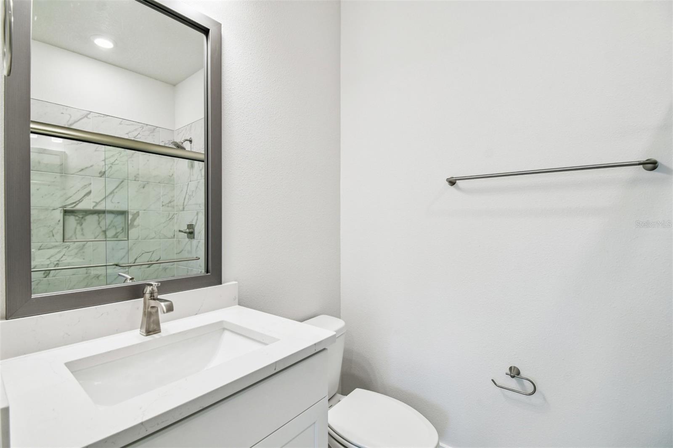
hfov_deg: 100.4
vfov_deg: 77.3
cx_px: 336
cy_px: 224
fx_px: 280
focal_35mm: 15
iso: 100
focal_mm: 10
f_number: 7.1
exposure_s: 1/15
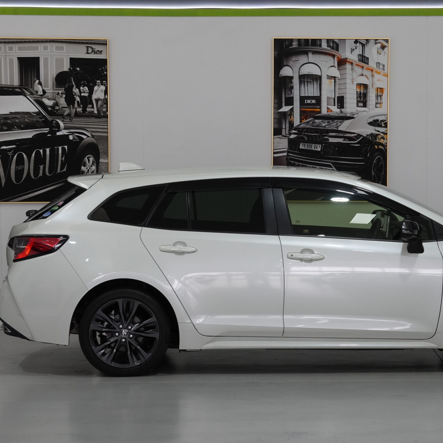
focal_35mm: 106
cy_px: 221
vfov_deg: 16.5
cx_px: 313
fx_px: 1530
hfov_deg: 16.4
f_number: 6.3
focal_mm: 55
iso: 1250
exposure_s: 1/200
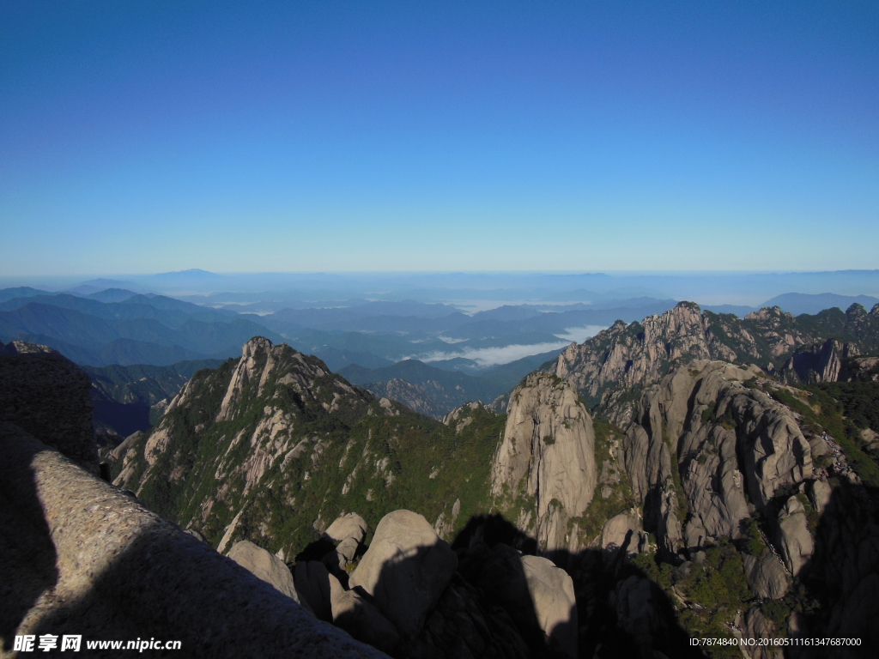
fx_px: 635
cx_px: 440
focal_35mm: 25
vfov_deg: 54.9
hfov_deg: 69.4
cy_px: 330
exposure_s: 1/500
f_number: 7
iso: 125
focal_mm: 4.5
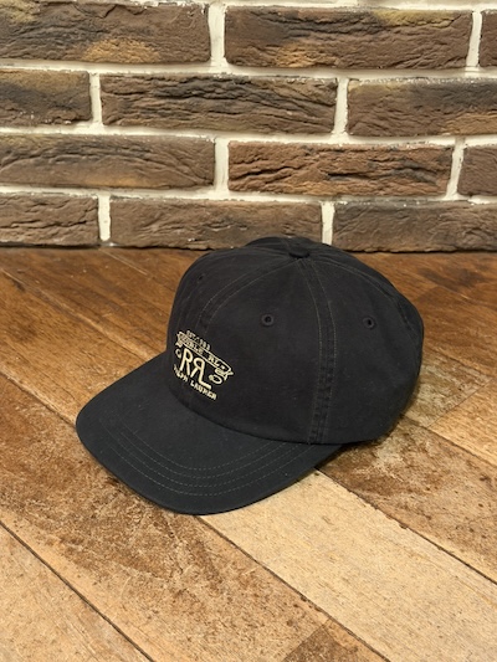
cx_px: 248
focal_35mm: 48
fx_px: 919
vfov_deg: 39.6
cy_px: 331
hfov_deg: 30.3
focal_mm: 6.76
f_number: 1.78
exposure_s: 1/30
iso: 800
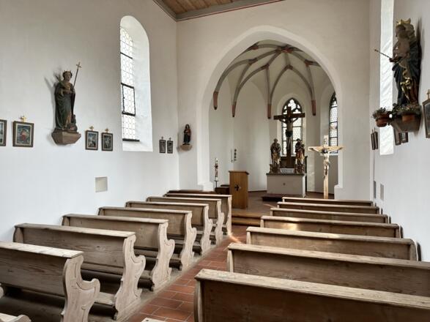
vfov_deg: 56.8
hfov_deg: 71.6
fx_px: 298
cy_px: 161
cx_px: 215
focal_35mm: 24
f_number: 1.78
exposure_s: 1/121
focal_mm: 6.86
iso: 125
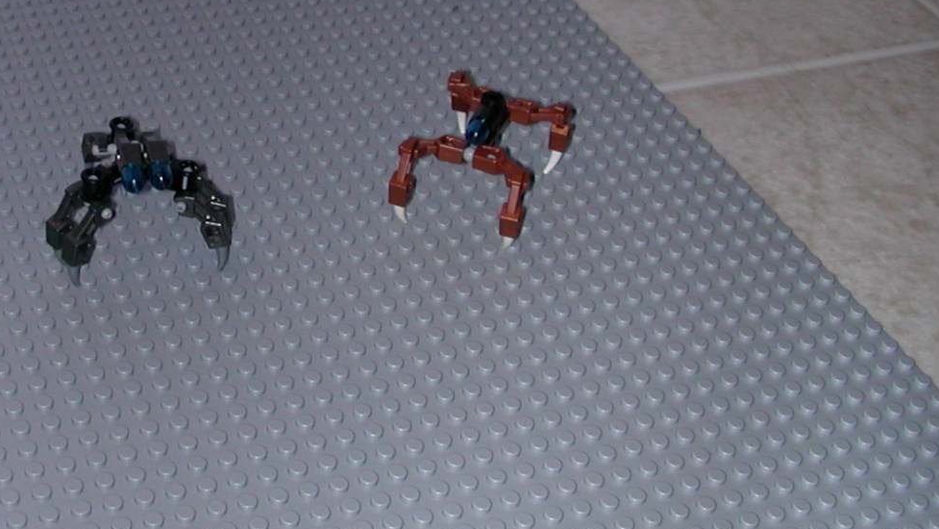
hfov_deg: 31.1
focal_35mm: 66
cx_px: 194
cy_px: 166
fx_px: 1644
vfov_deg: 18.2
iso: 100
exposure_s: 1/59.9
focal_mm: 5.6
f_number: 2.7
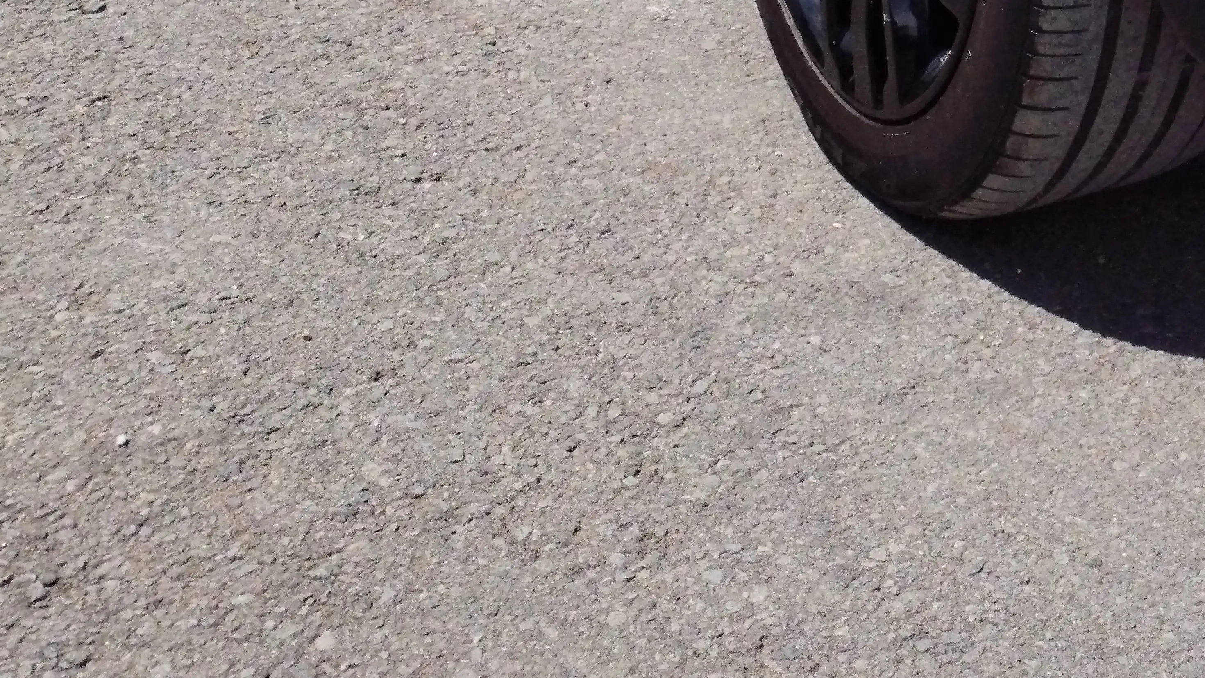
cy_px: -604
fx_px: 3163
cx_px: 1337
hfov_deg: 20.5
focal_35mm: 99
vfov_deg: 11.2
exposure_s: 1/2150
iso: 100
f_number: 1.8
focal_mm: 4.75
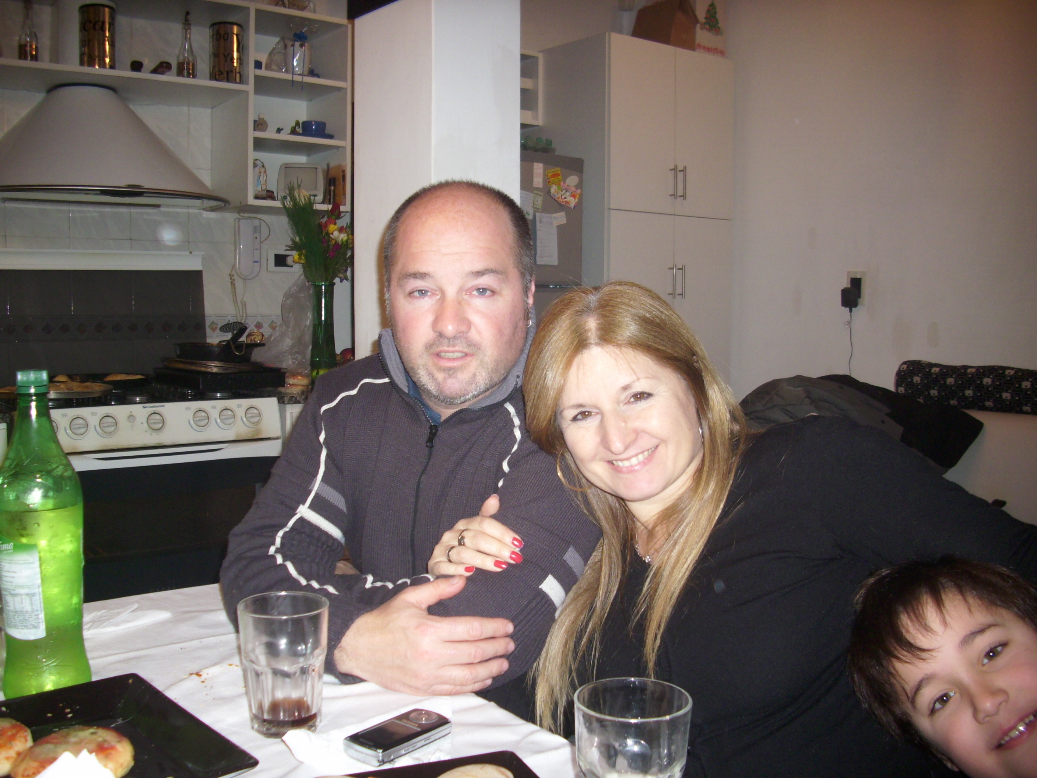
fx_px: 929
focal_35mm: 31
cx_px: 518
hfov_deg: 58.4
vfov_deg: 45.4
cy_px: 389
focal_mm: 6.2
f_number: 2.8
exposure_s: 1/30
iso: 100
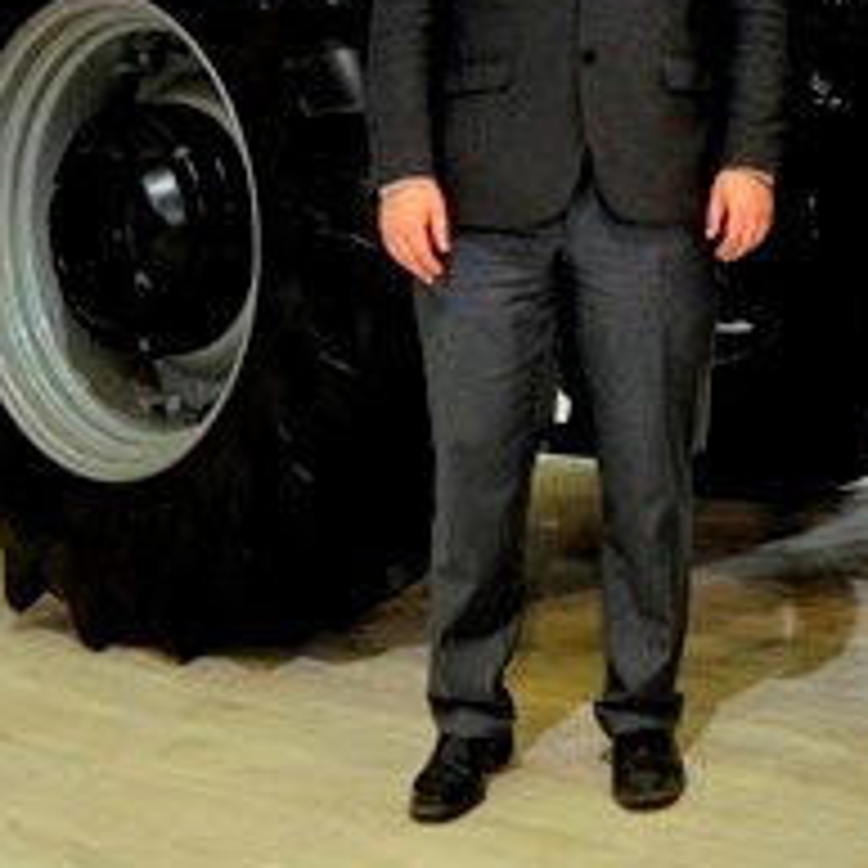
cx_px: 926
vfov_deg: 21.9
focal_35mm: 76
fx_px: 2156
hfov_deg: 21.7
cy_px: -9
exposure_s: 1/60
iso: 1250
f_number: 4
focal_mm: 18
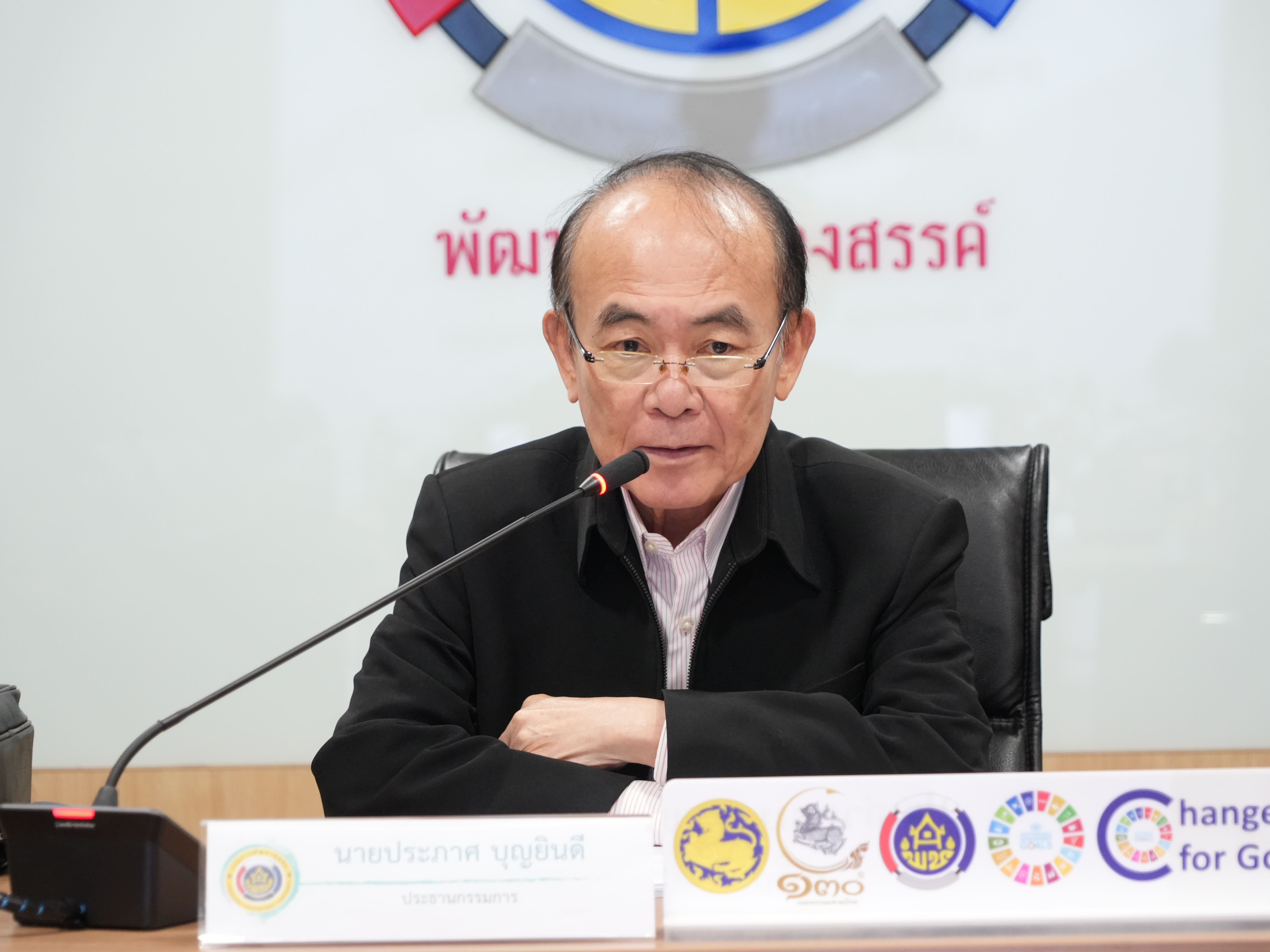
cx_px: 666
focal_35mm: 153
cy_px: 476
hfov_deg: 12.9
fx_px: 5613
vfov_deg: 9.7
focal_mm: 141
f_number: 6.3
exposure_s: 1/80
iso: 4000
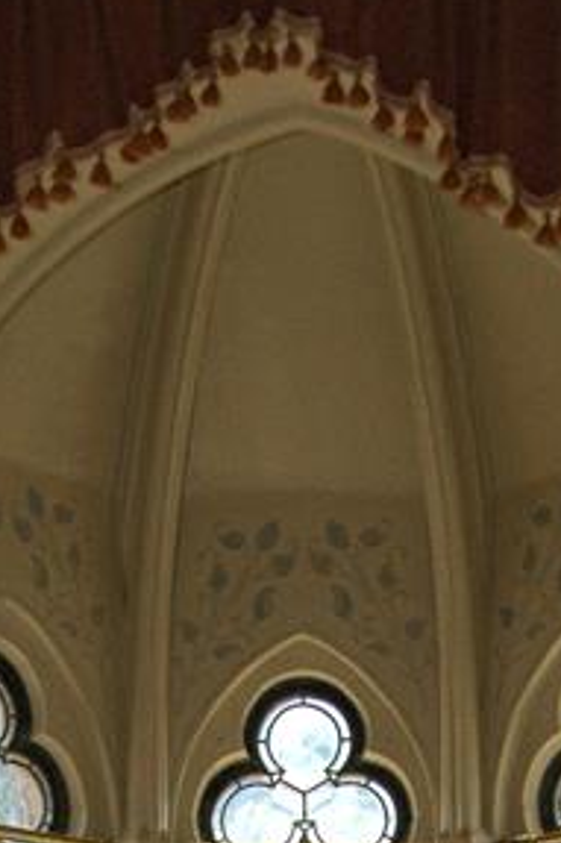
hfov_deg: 11.0
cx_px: 238
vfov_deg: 14.7
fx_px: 2902
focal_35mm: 124
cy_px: 1451
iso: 400
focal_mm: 22
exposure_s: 1/500
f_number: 4
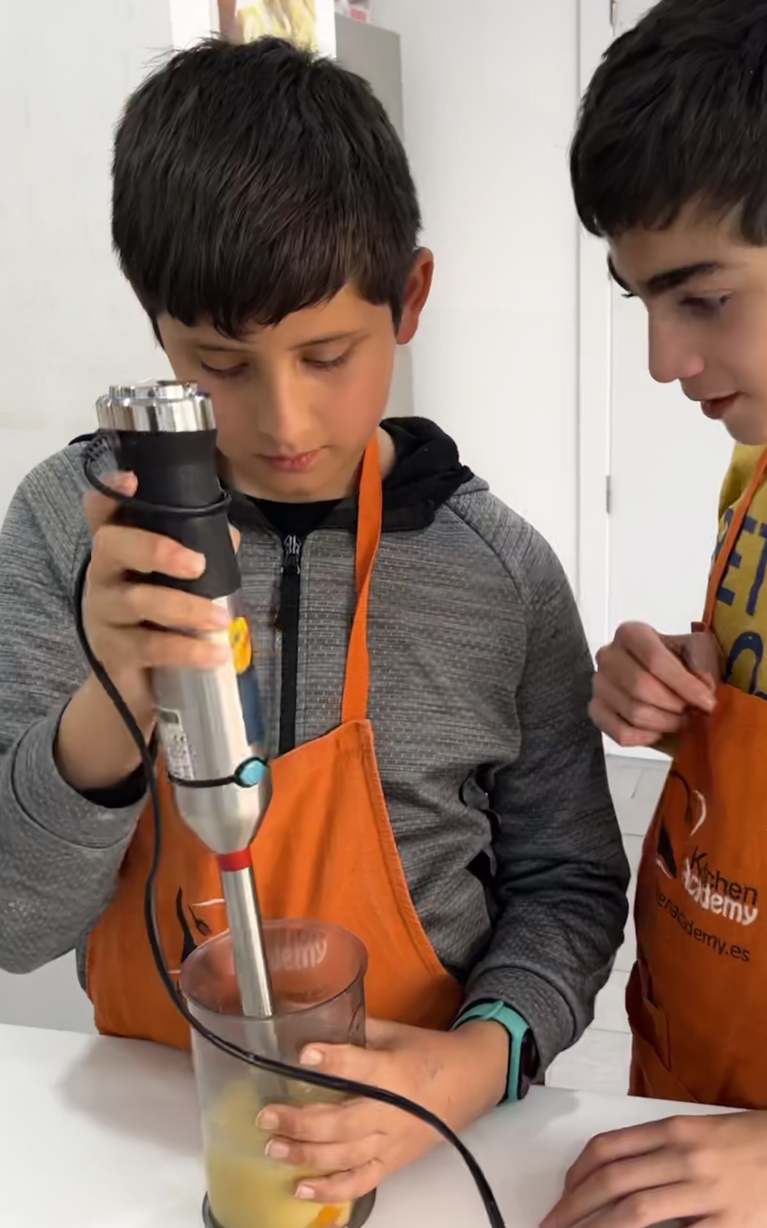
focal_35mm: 37
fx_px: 1237
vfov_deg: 52.7
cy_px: 611
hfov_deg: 34.0
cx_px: 530
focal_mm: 5.1
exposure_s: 1/100
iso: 125
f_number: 1.6
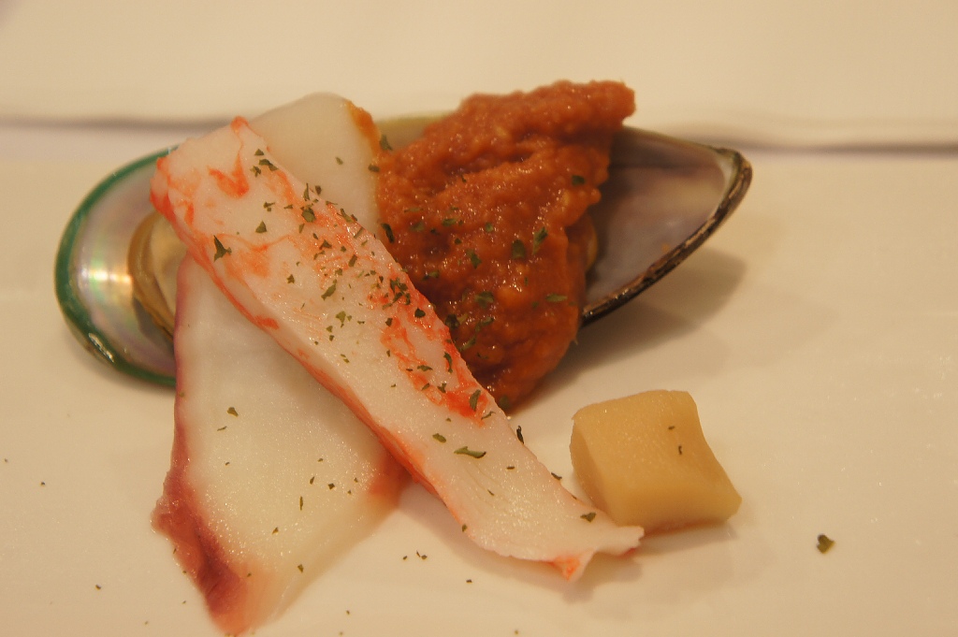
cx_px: 479
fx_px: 1835
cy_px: 318
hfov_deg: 29.3
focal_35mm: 69
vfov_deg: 19.7
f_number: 5
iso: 200
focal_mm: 46
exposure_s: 1/8
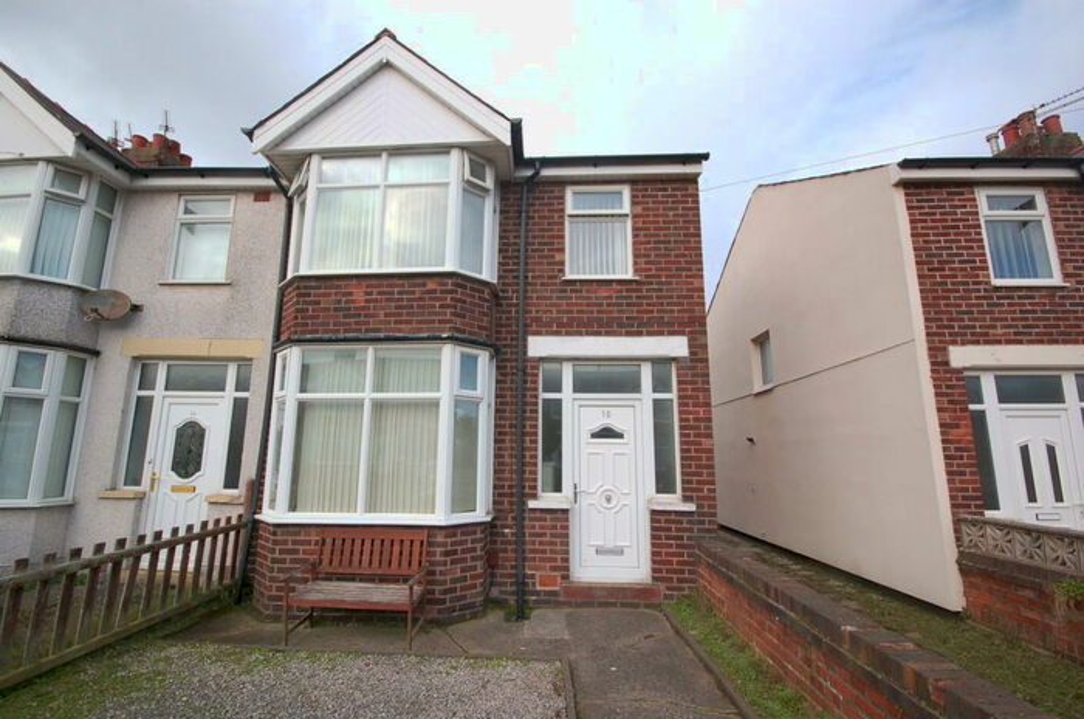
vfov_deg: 77.1
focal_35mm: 15
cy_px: 360
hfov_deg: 100.5
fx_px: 451
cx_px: 542
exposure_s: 1/320
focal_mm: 10
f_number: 10
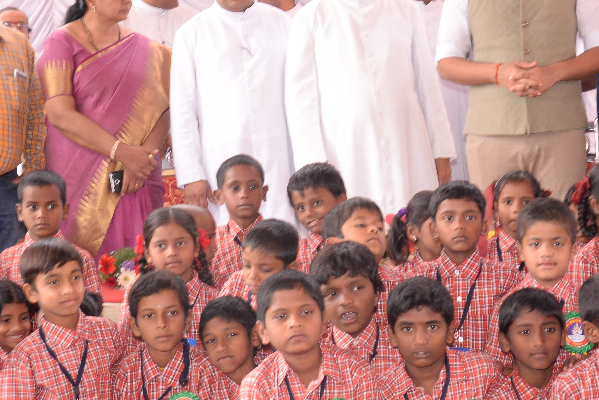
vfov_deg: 14.4
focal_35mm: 95
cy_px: 200
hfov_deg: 21.4
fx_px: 1581
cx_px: 383
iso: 1000
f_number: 8
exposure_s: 1/100
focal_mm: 34
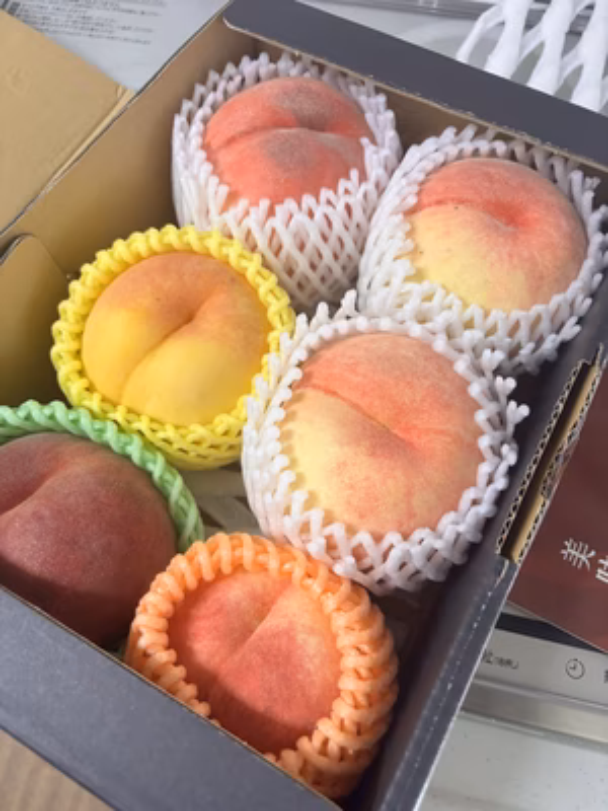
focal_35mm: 26
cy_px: 406
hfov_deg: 53.1
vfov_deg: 67.3
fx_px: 609
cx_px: 304
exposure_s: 1/60
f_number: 1.6
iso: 160
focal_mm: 5.96
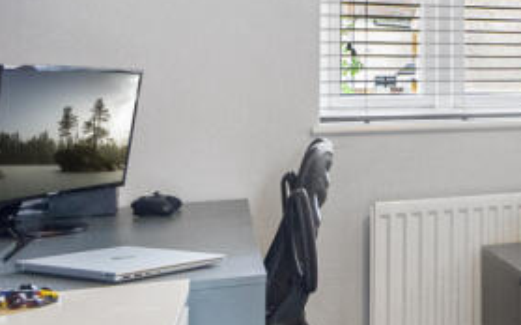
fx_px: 851
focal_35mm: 60
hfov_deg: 26.1
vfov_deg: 21.4
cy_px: 76
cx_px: 758
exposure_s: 1/20
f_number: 7.1
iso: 800
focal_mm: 16
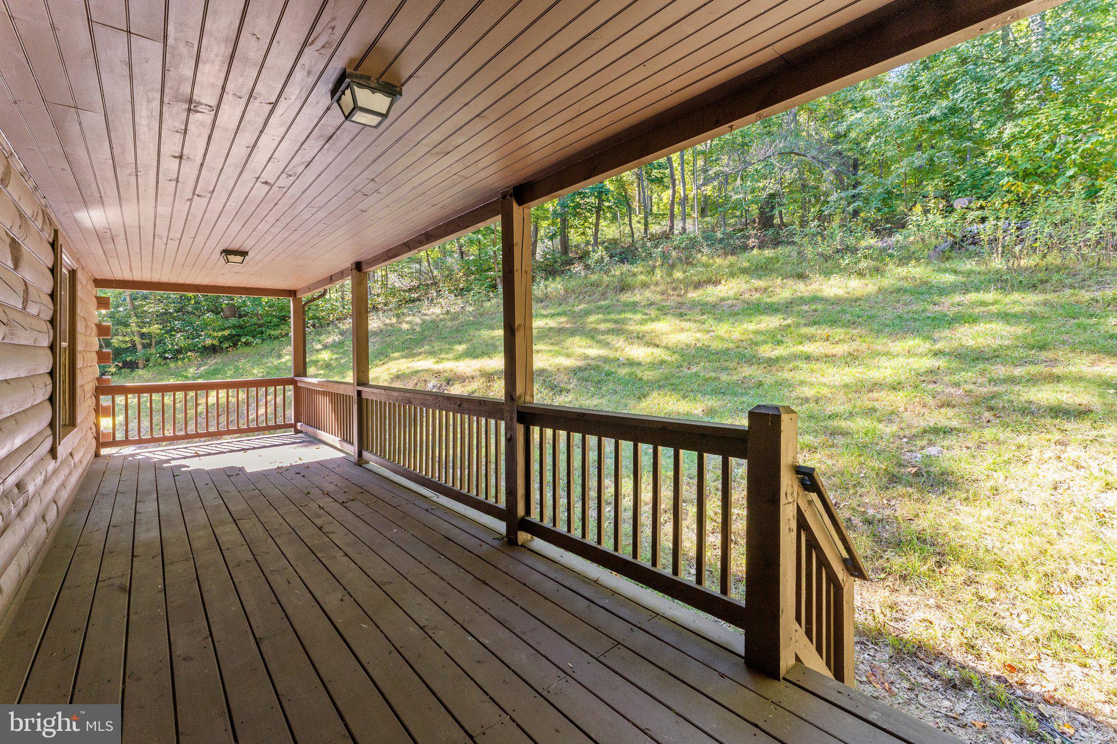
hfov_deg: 104.3
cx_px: 558
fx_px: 434
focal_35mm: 14
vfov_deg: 81.2
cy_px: 372
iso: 500
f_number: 8
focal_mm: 14
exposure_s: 1/60
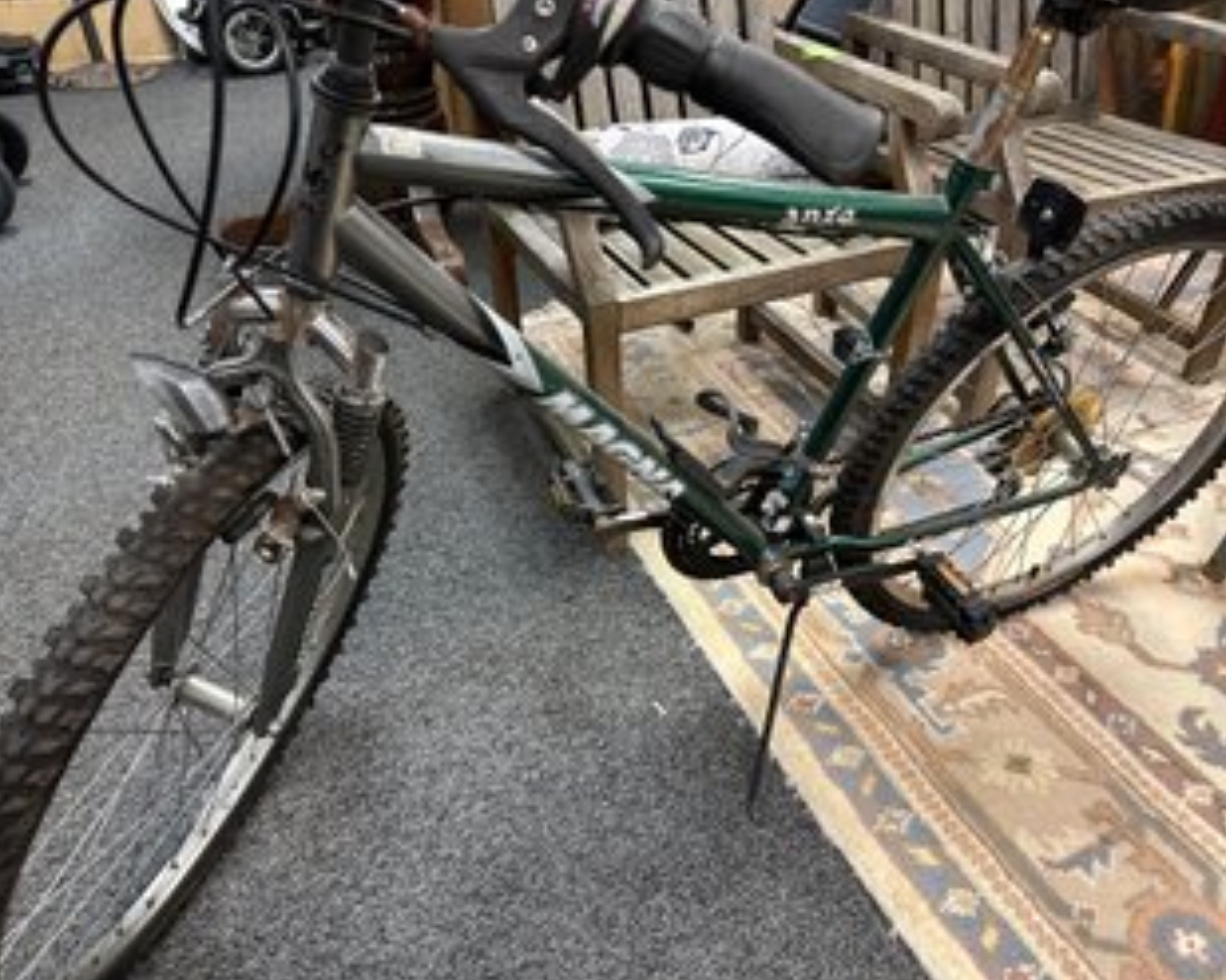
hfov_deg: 66.0
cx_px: 637
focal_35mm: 26
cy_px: 474
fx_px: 943
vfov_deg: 54.9
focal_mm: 6.86
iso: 320
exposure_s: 1/60
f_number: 1.78
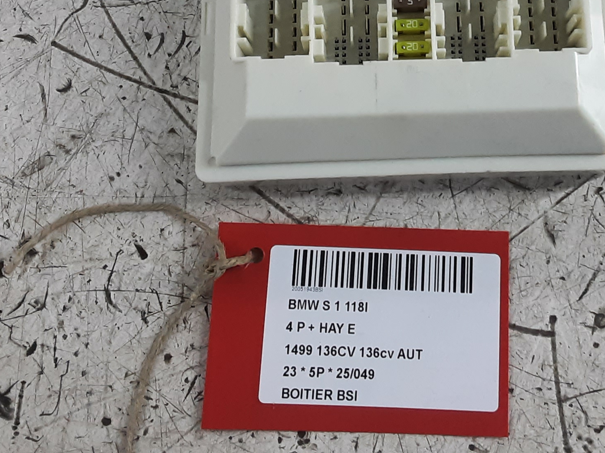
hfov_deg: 31.8
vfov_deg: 23.3
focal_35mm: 60
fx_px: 1049
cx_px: 423
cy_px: -9
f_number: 1.9
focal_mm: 2.91
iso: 100
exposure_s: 1/50
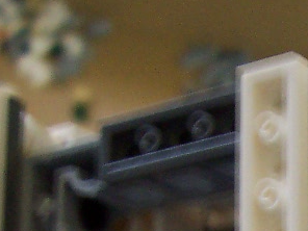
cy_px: 431
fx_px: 1335
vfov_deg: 9.4
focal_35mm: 150
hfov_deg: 12.4
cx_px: 498
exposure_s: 1/8
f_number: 2.8
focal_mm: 5.6
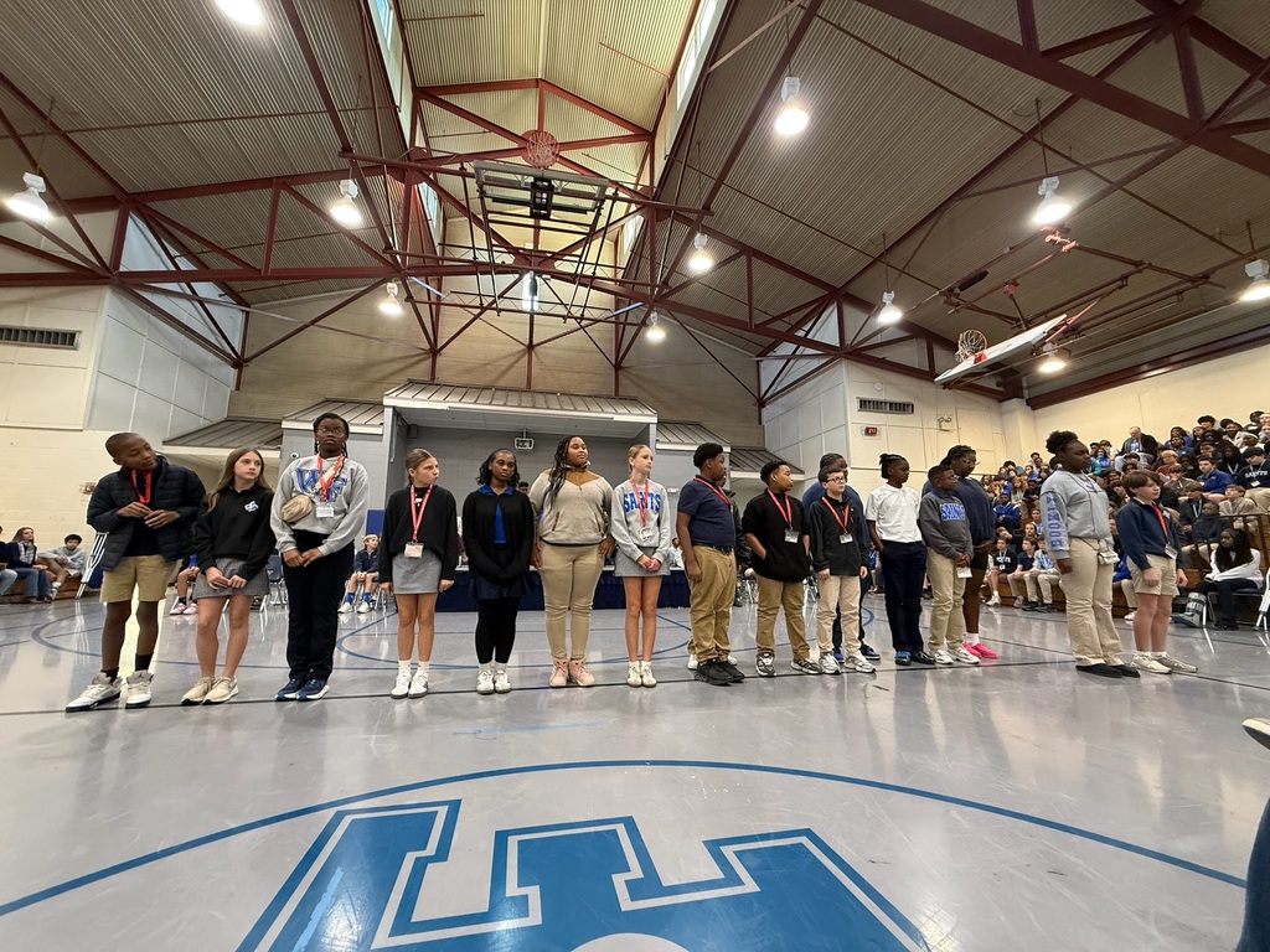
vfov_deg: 85.7
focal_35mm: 14
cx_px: 635
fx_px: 514
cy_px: 476
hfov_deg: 102.1
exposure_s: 1/60
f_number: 2.2
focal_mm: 2.22
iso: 400
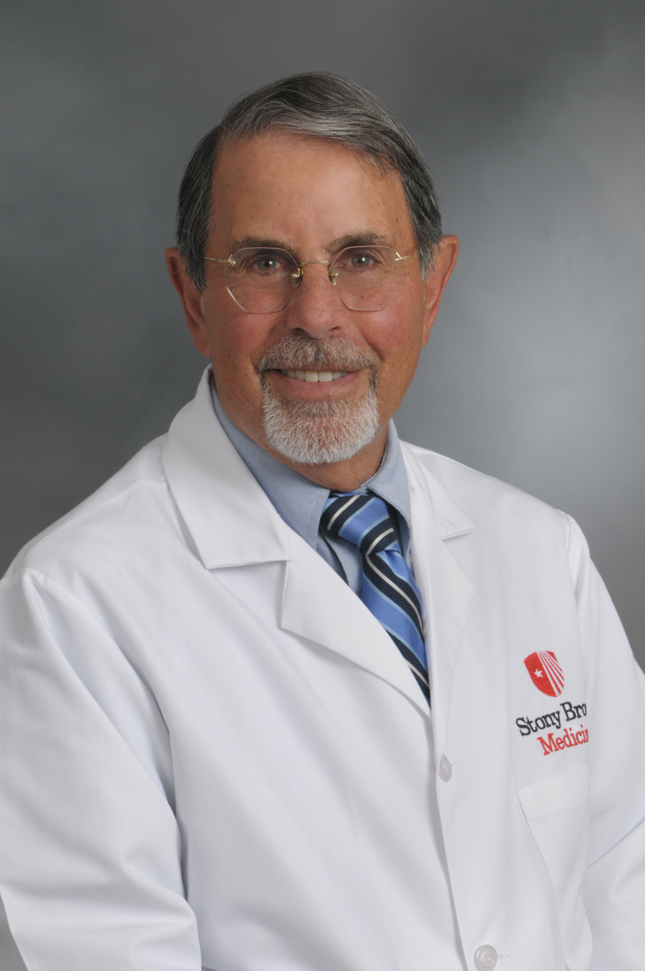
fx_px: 4243
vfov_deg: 13.1
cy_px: 486
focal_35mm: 158
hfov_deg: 8.7
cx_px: 322
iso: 200
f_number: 16
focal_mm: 105
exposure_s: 1/125
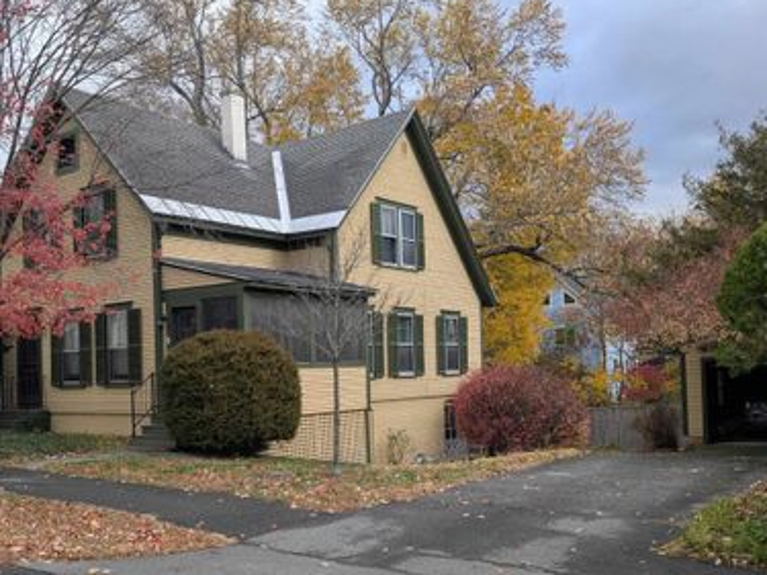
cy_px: 339
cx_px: 313
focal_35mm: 36
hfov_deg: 51.1
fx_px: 797
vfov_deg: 39.5
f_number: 1.73
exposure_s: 1/296
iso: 48
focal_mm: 4.38
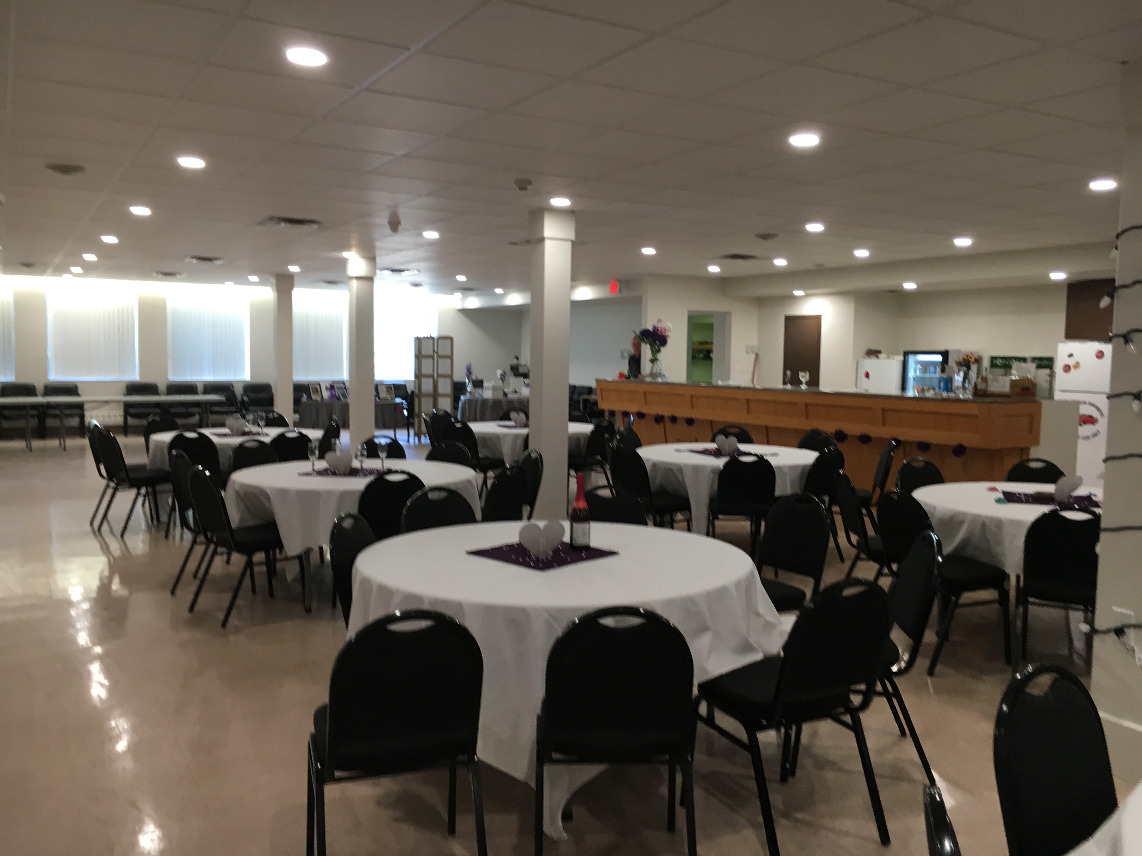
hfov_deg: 61.7
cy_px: 428
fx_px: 957
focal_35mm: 29
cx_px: 571
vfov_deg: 48.2
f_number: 2.2
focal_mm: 4.15
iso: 64
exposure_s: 1/30
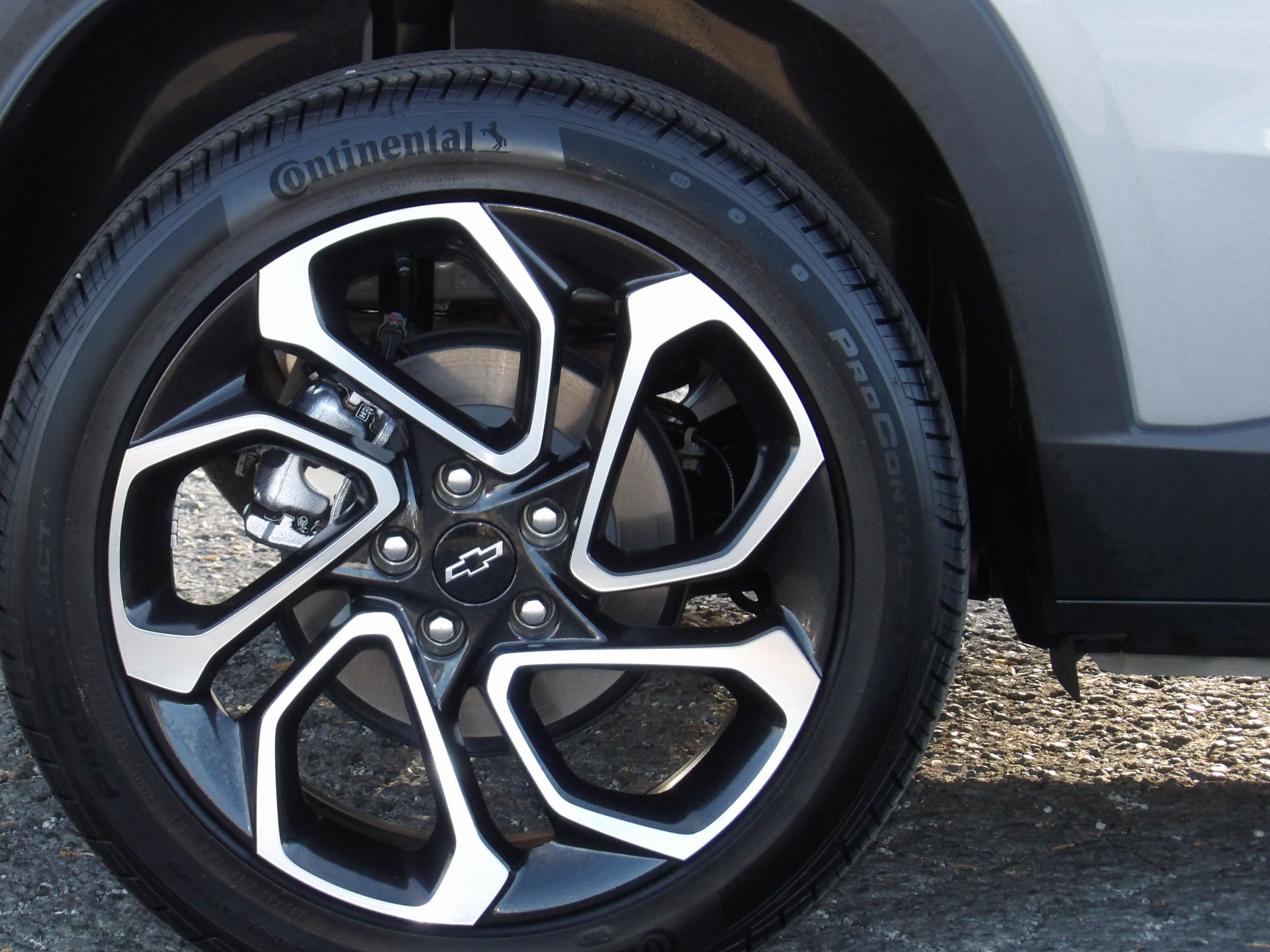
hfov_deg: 9.4
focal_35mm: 210
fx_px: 7704
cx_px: 496
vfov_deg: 7.1
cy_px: 548
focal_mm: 30.2
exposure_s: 1/86
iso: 219
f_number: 4.4
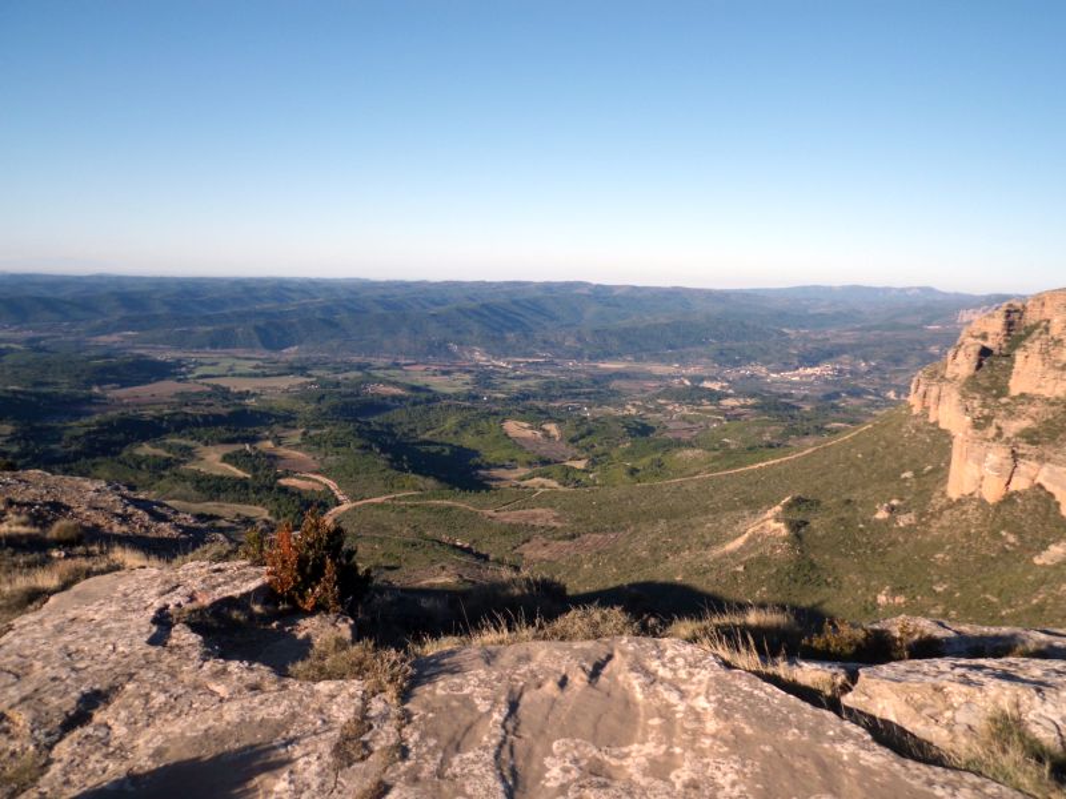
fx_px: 893
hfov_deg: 61.7
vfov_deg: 48.2
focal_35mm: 29
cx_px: 533
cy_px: 400
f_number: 8.5
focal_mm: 5.3
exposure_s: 1/100
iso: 64
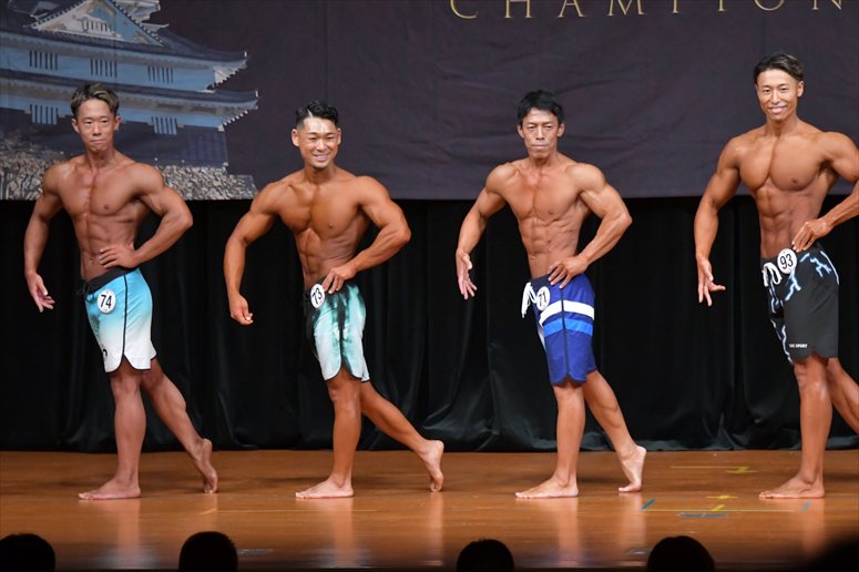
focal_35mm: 255
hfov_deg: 8.1
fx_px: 6082
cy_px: 286
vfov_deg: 5.4
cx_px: 430
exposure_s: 1/400
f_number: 5.6
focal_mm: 170
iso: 5000
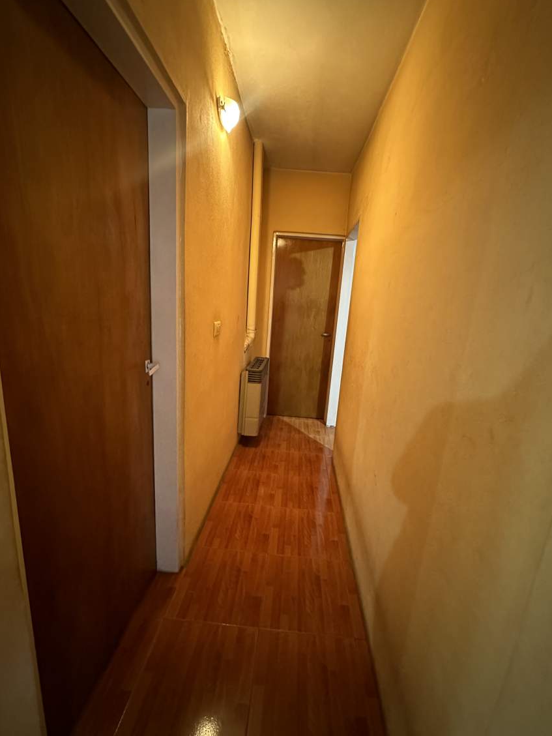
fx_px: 319
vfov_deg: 98.2
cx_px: 284
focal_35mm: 15
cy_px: 369
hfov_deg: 81.7
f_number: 2.2
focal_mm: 2.22
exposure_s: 1/34
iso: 800
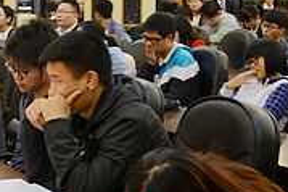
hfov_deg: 18.9
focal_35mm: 106
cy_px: 44
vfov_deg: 12.9
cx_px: 16
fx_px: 845
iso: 100
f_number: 3.8
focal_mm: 21
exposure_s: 1/4
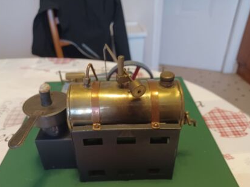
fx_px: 209
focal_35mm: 29
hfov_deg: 61.6
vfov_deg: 48.1
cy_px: 104
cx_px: 117
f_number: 1.8
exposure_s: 1/20
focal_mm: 4.6
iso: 800
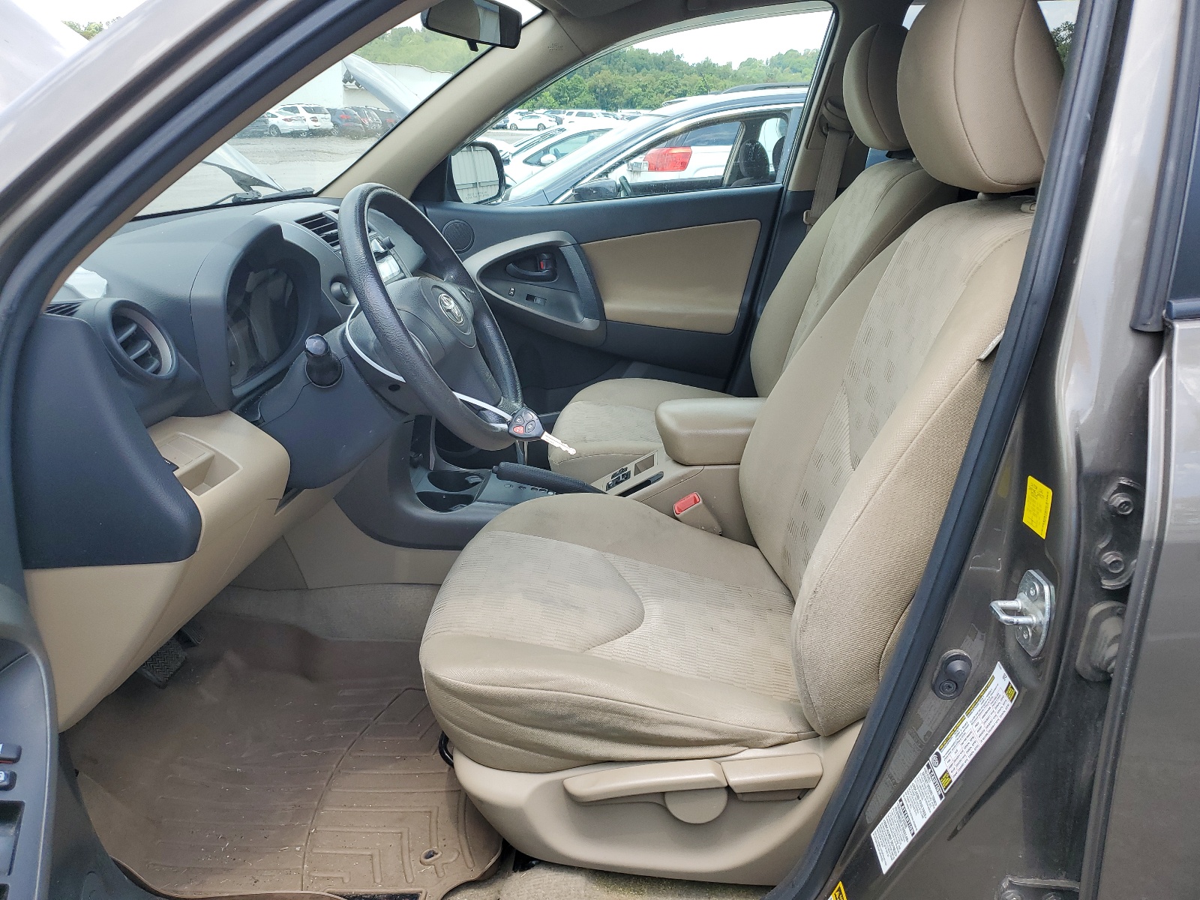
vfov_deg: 53.1
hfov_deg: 67.3
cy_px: 450
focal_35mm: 26
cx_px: 600
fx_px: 901
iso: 50
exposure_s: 1/667
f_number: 1.5
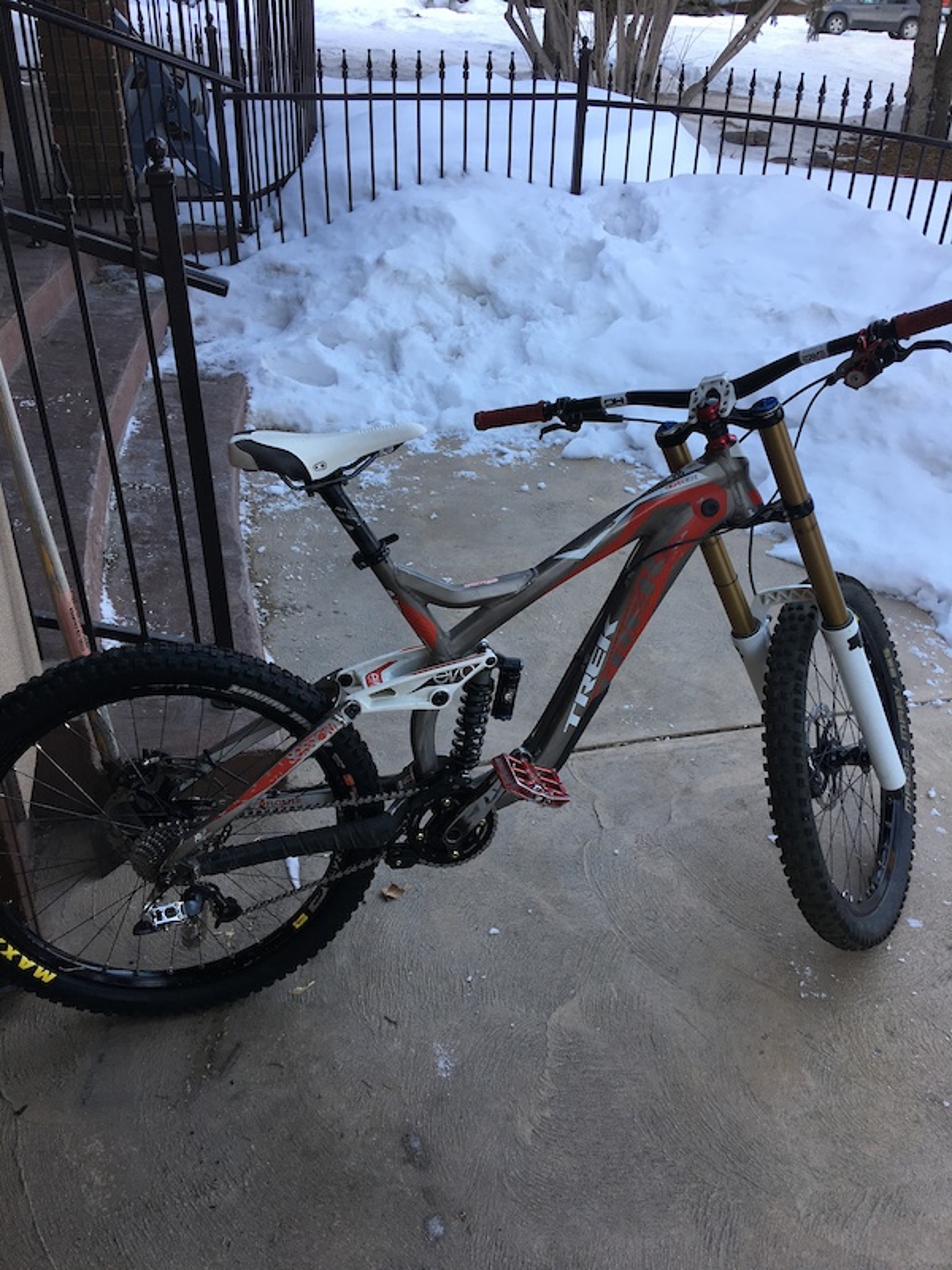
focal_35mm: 29
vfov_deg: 61.7
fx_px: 1063
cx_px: 476
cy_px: 635
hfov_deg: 48.2
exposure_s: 1/60
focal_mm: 4.15
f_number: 2.2
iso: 25
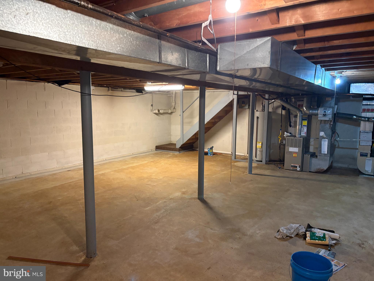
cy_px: 140
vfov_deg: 53.1
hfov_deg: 67.3
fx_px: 281
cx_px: 187
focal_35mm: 26
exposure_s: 1/60
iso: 400
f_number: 1.6
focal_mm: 5.96
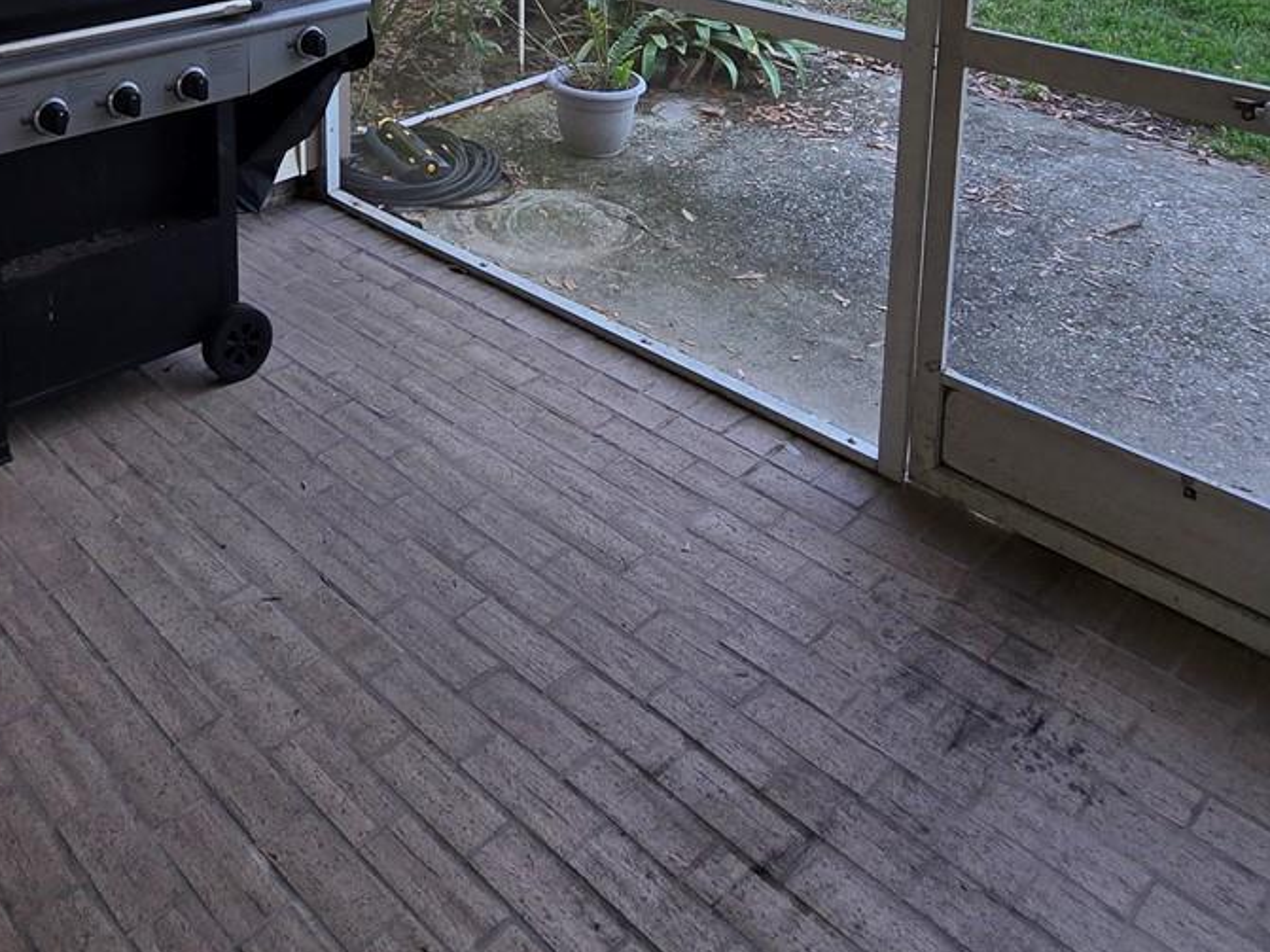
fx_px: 1137
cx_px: 242
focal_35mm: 31
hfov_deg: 54.1
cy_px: -138
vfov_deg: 36.9
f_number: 2.2
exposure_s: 1/120
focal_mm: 2.2
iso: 64
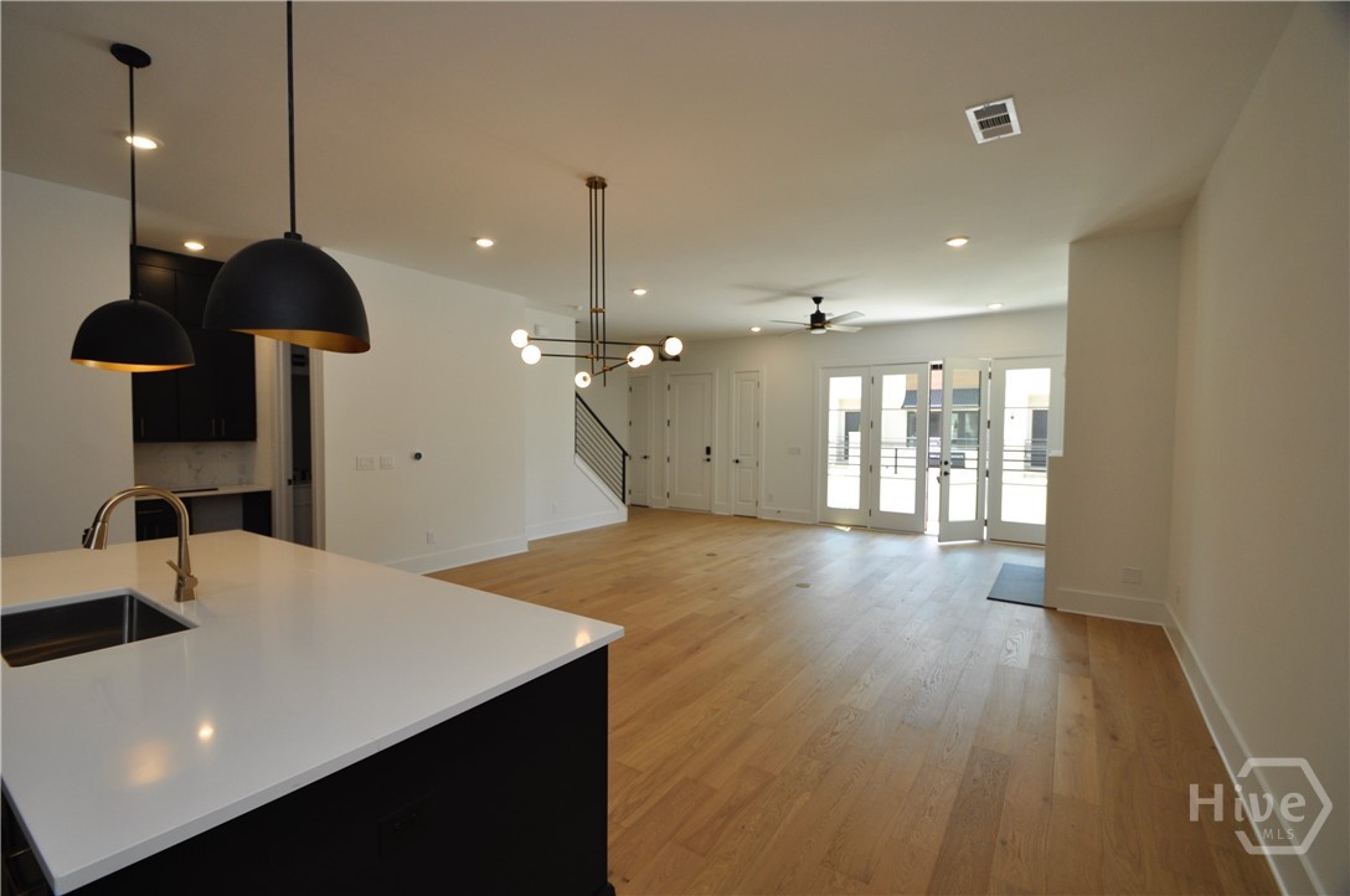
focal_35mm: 15
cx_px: 675
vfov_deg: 77.1
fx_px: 562
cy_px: 448
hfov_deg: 100.5
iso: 400
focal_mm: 10
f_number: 5.6
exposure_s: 1/125
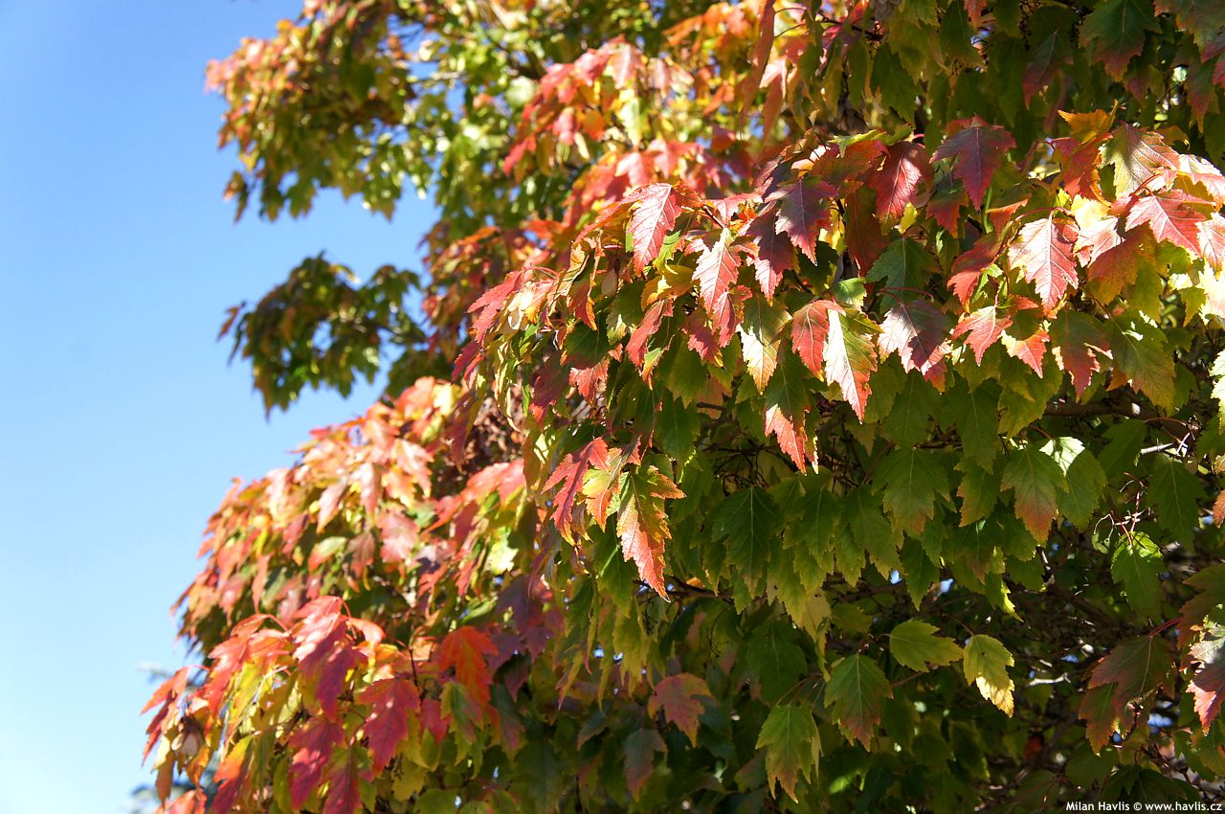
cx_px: 612
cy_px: 407
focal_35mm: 54
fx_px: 1835
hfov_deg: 36.9
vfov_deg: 25.0
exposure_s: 1/160
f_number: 7.1
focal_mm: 36
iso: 200
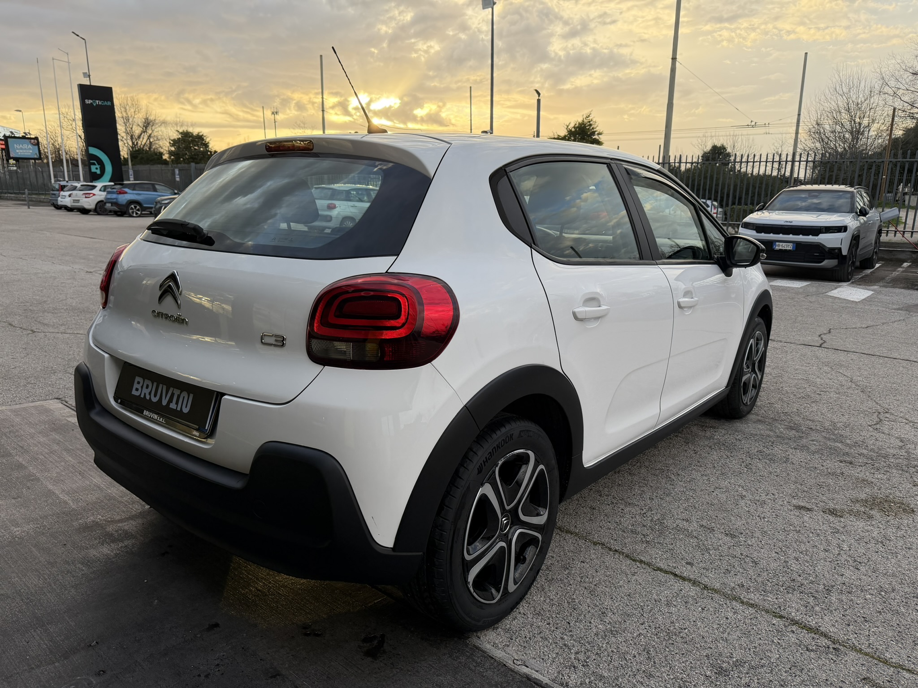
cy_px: 344
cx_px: 459
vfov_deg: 56.8
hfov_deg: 71.6
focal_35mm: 24
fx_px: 636
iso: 100
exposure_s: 1/931
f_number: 1.78
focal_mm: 6.76
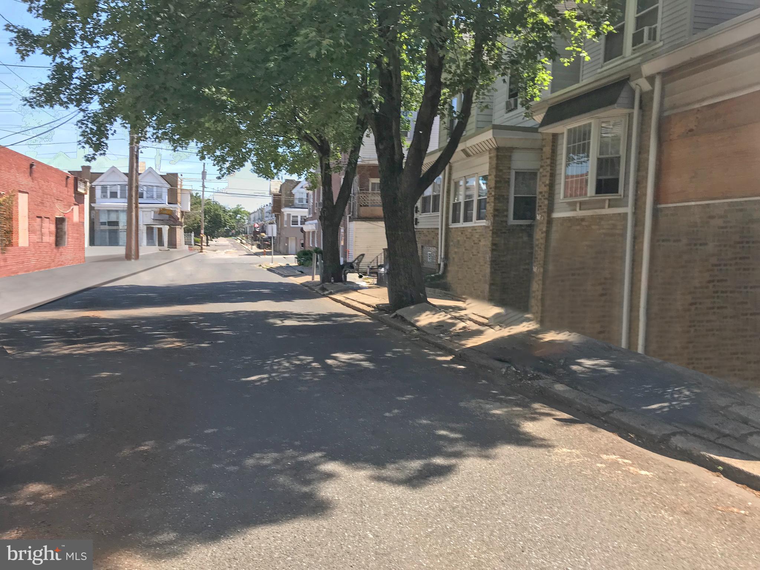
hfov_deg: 63.4
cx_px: 380
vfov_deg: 49.7
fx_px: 615
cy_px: 285
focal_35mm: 28
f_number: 1.8
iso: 20
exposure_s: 1/912
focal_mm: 3.99
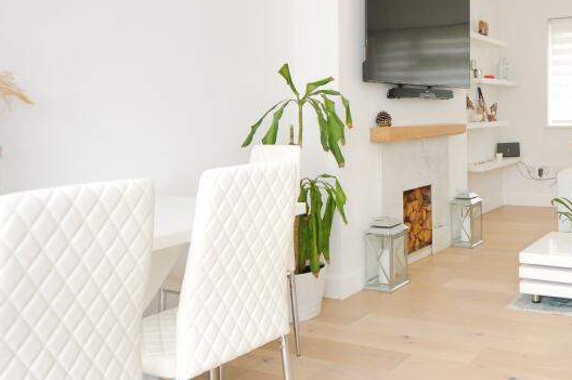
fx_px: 532
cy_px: 114
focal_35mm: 33
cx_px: 516
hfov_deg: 50.2
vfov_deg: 38.7
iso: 720
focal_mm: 11.5
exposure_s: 1/60
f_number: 6.3
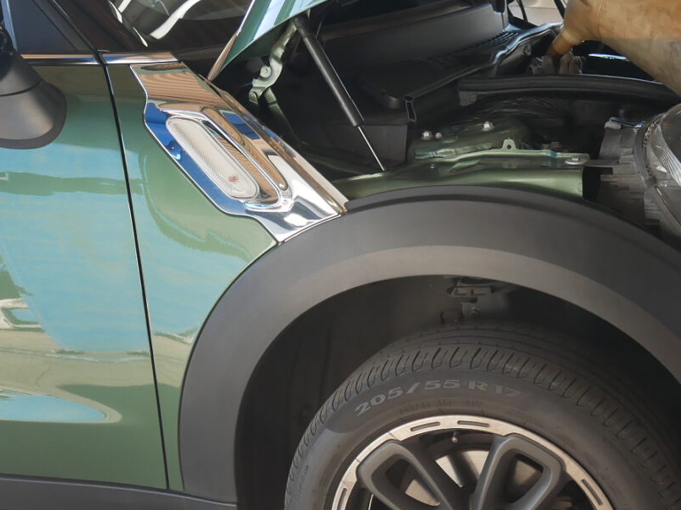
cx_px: 455
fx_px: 1200
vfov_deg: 24.0
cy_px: 296
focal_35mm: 61
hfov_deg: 31.4
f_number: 3.5
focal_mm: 12
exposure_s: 1/125
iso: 200
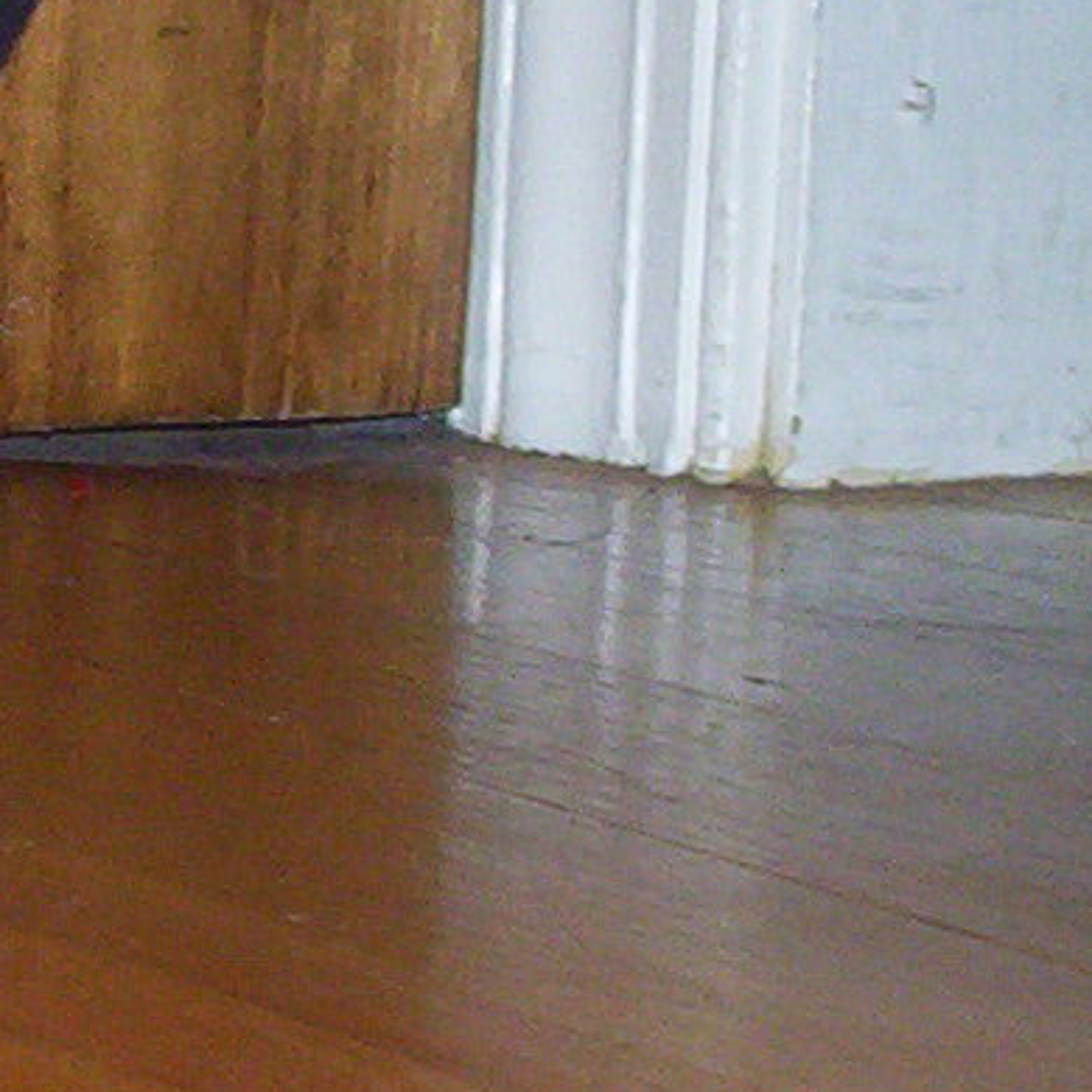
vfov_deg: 12.4
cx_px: -605
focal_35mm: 141
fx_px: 5032
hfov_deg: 11.8
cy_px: 412
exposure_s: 1/60
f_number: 4.5
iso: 140
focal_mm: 4.99
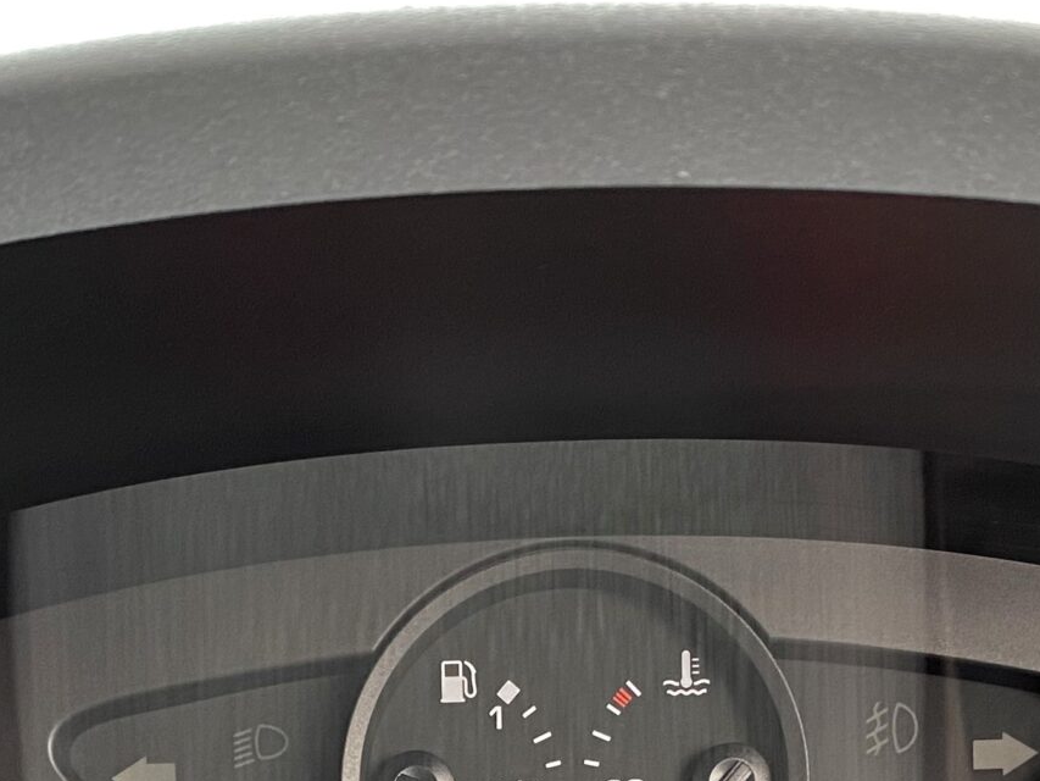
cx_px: 506
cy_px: 1136
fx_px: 2344
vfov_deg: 17.2
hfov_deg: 25.0
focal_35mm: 78
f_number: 1.8
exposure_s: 1/77
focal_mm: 4.25
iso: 125
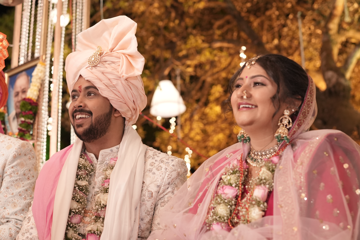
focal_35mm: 52
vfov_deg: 26.0
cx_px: 180
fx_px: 520
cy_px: 120
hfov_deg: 38.2
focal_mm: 35
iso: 1600
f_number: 2.2
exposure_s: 1/160
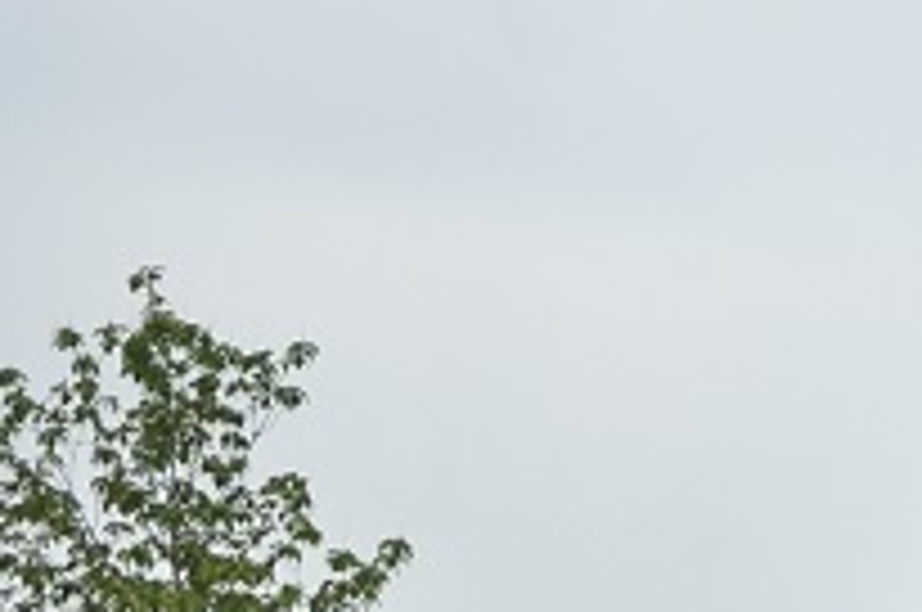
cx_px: 1700
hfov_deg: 12.0
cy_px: 1053
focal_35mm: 158
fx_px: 4027
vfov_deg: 8.4
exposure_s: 1/1000
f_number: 4
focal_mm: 21
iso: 560
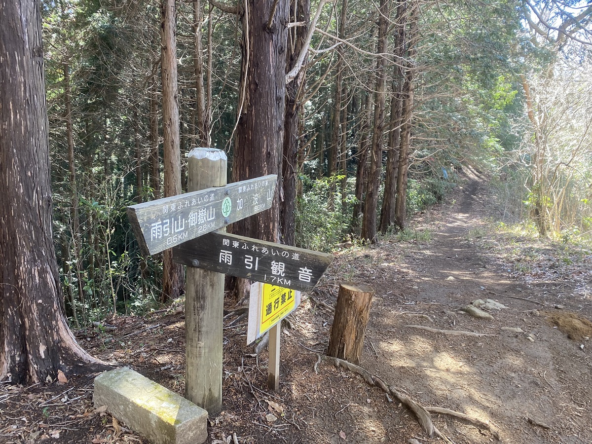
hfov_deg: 67.3
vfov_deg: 53.1
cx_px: 296
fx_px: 445
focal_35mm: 26
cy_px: 222
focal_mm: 4.25
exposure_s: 1/121
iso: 125
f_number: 1.8
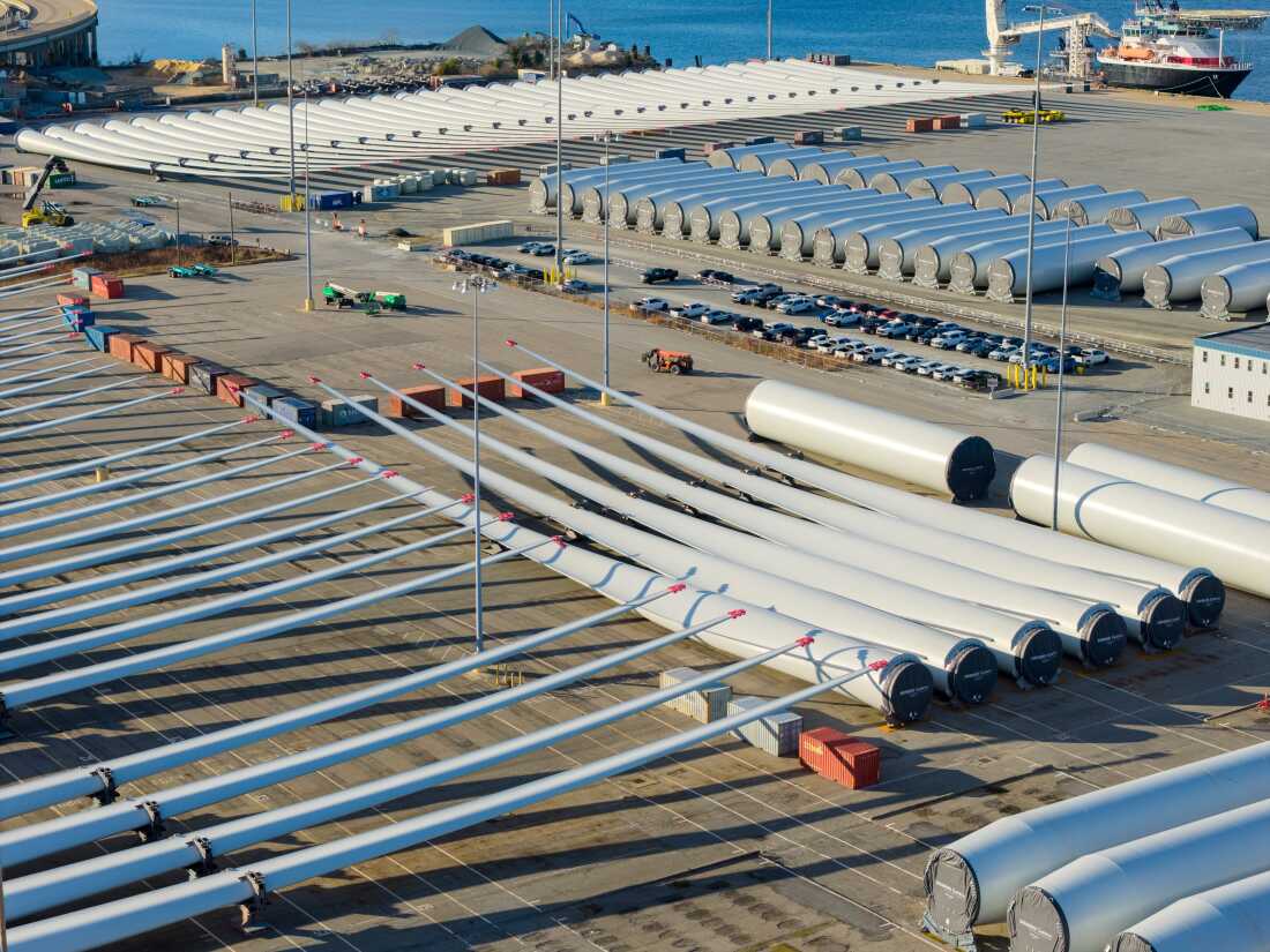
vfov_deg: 21.0
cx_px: 635
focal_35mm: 70
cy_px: 476
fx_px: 2568
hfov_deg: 27.8
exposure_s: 1/800
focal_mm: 19.35
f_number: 2.8
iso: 100
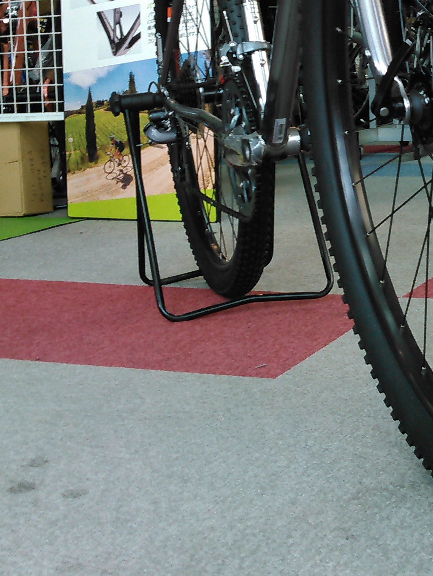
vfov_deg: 29.9
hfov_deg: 22.9
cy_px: 103
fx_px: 1050
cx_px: 363
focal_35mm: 63
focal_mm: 4
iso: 100
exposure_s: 1/16.7
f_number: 2.4
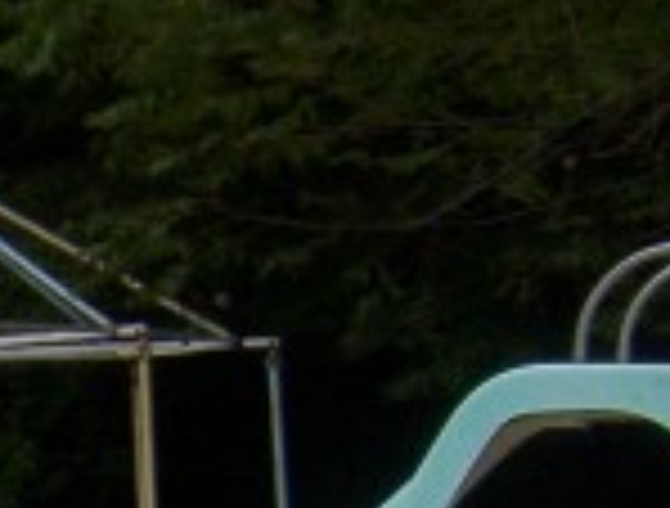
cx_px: -746
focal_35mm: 197
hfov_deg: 9.3
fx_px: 3828
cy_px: 922
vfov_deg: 7.4
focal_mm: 5.54
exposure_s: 1/334
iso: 100
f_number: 5.24
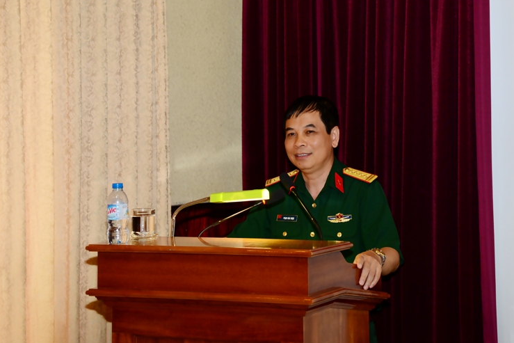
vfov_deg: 19.2
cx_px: 254
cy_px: 170
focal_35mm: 71
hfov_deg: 28.4
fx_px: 1014
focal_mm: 70
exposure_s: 1/100
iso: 1000
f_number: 5
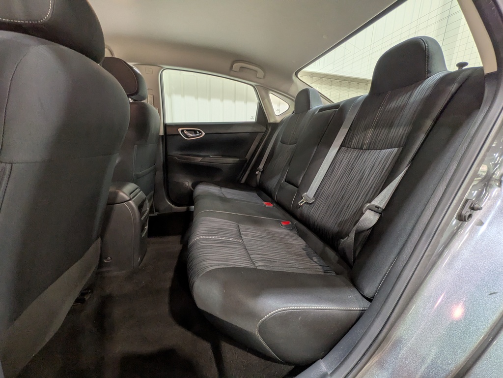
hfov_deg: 102.1
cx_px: 252
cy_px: 189
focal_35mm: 14
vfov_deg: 85.7
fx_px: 203
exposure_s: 1/33.3
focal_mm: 1.83
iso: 95
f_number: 2.2
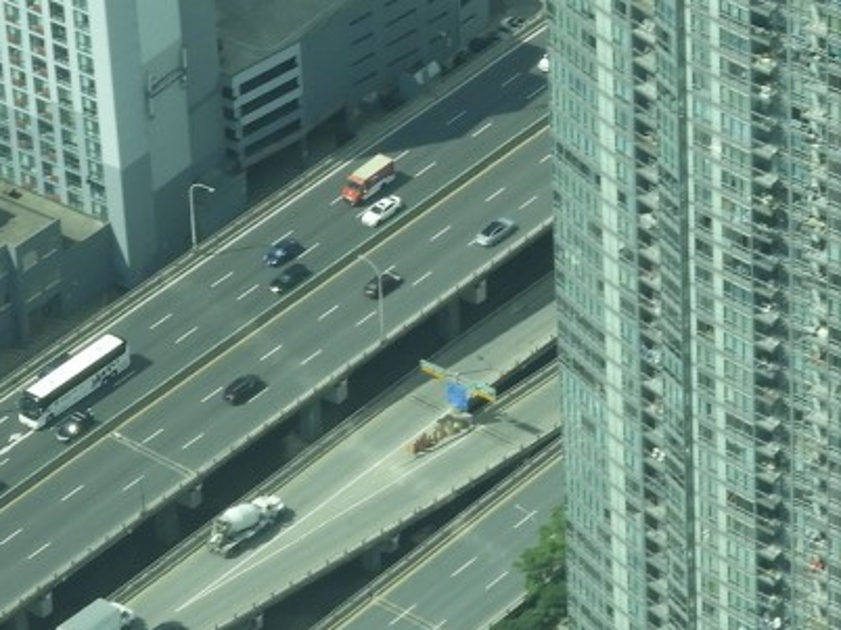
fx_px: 5657
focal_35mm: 233
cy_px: 393
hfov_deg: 8.5
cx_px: 550
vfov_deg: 6.4
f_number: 4.2
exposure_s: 1/160
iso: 100
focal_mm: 11.6
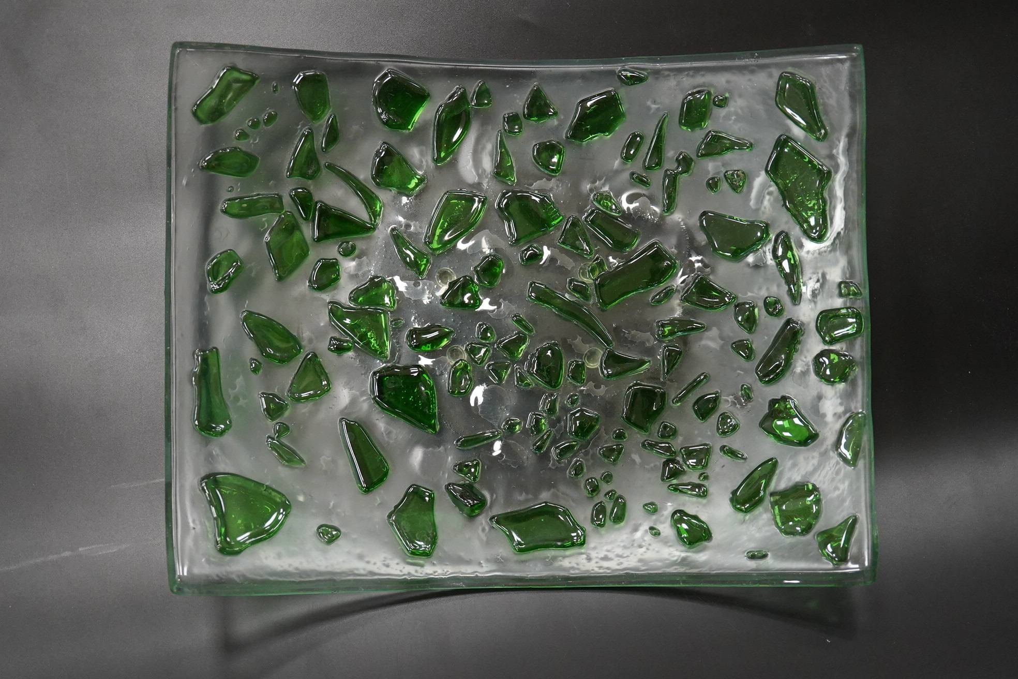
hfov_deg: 43.6
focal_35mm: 45
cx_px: 509
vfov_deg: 29.9
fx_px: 1272
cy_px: 340
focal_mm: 30
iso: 2500
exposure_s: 1/200
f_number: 4
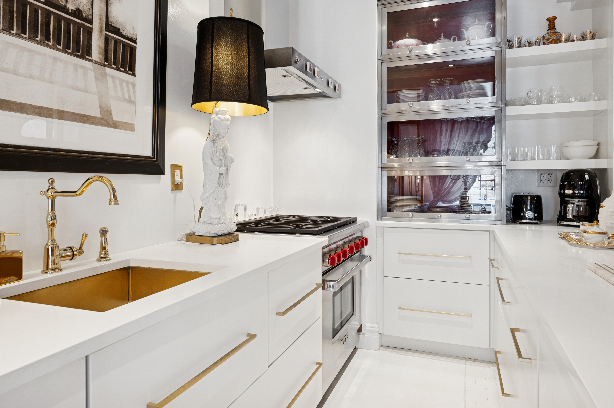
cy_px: 204
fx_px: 409
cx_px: 307
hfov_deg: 73.8
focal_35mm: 24
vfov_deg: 53.1
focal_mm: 24
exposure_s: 1/5
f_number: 11
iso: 200
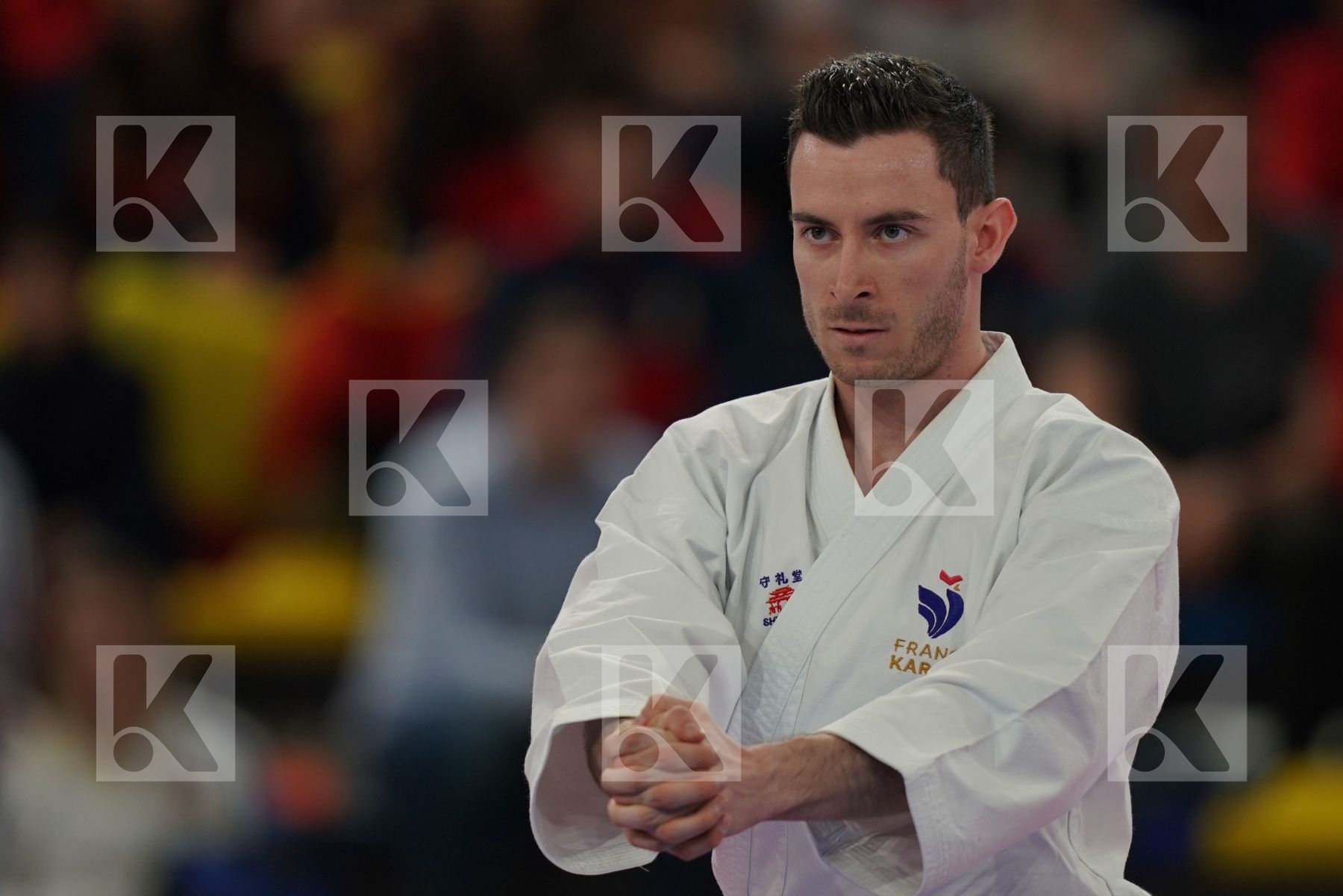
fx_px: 22382
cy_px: 448
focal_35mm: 600
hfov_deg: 3.4
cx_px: 672
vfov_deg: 2.3
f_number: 2.8
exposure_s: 1/500
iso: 640
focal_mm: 400
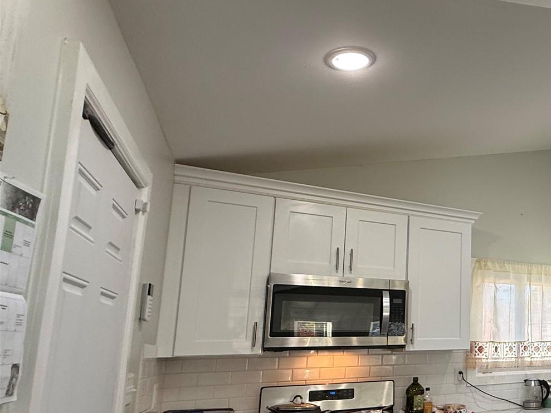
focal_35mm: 29
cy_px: 277
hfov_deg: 48.6
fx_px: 462
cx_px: 570
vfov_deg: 47.4
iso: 160
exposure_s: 1/120
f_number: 2.2
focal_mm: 2.22
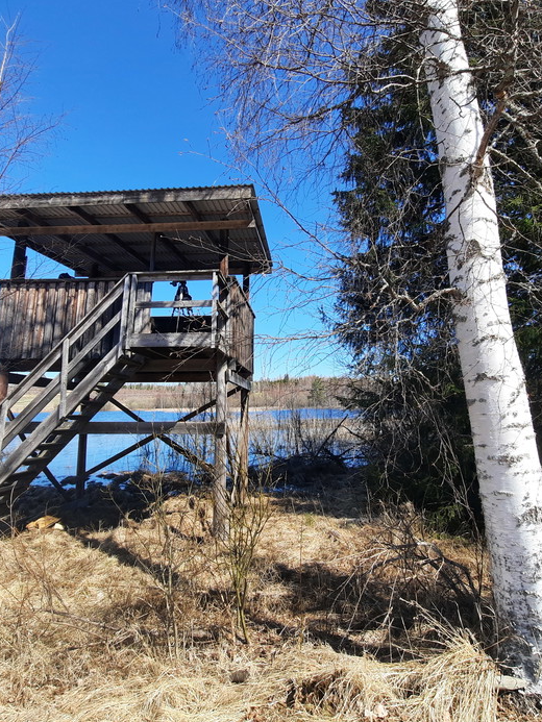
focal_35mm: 18
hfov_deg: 71.6
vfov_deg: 87.7
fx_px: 376
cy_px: 349
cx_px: 272
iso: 40
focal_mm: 1.74
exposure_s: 1/816
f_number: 2.2
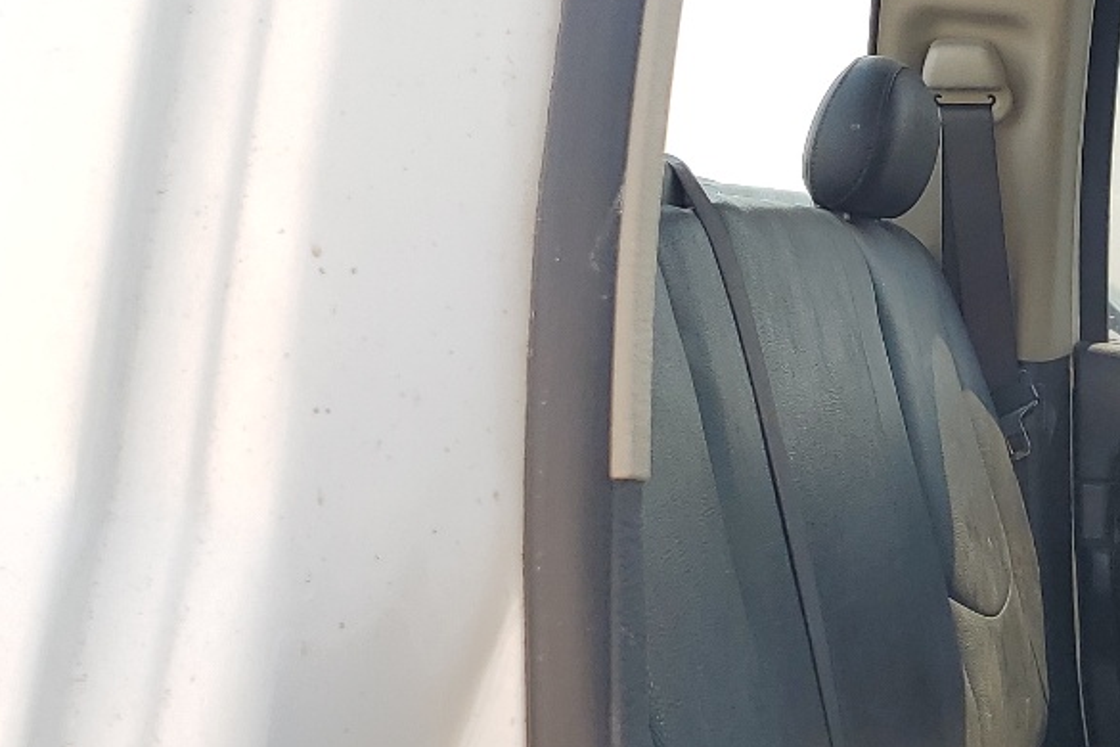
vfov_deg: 17.9
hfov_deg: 24.8
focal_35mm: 74
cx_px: 1338
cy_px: 783
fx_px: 2302
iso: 50
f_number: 1.5
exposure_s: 1/625
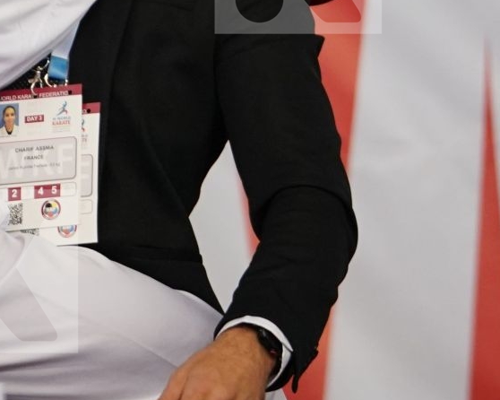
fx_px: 13447
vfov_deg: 1.7
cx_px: -5
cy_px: -48
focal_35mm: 909
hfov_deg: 2.1
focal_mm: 200
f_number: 2.8
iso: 1600
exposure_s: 1/1000
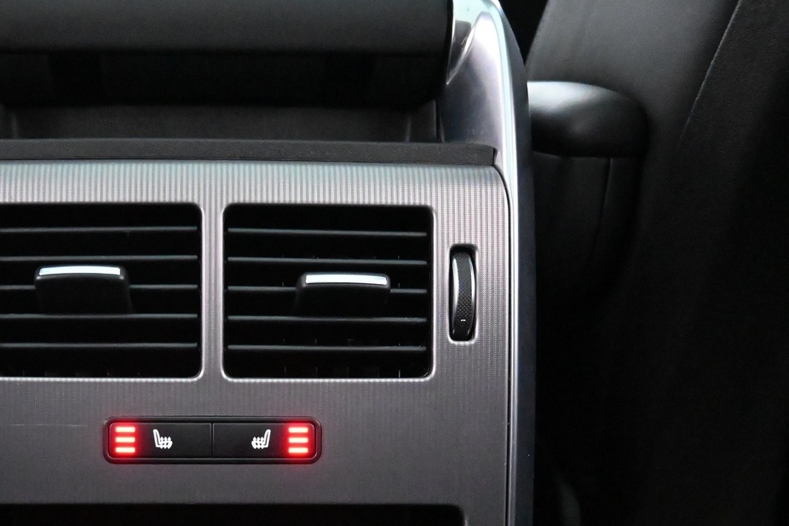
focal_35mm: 42
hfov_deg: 45.3
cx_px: 227
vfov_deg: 30.9
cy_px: 438
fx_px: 920
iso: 11400
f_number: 3.5
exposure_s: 1/25
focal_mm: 16
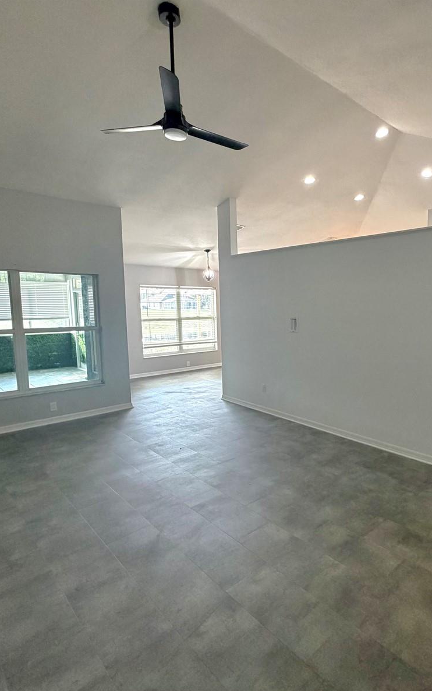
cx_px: 314
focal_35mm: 20
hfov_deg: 57.2
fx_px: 377
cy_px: 346
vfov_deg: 85.1
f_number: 2.2
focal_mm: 2.22
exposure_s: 1/60
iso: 160
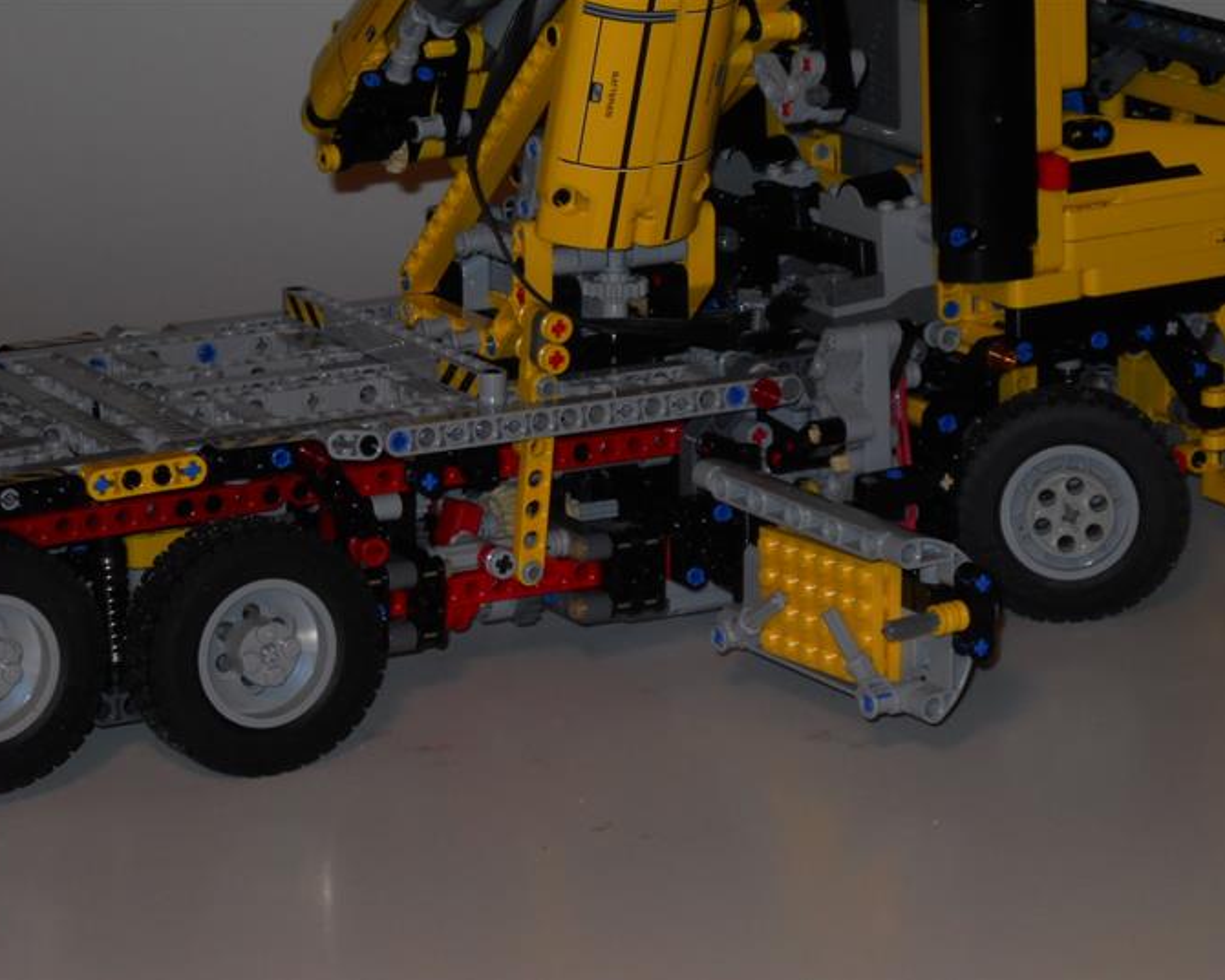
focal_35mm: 152
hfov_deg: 12.7
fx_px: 5511
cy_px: 492
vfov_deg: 10.2
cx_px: 638
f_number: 6.7
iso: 200
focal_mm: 24.03
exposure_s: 1/60
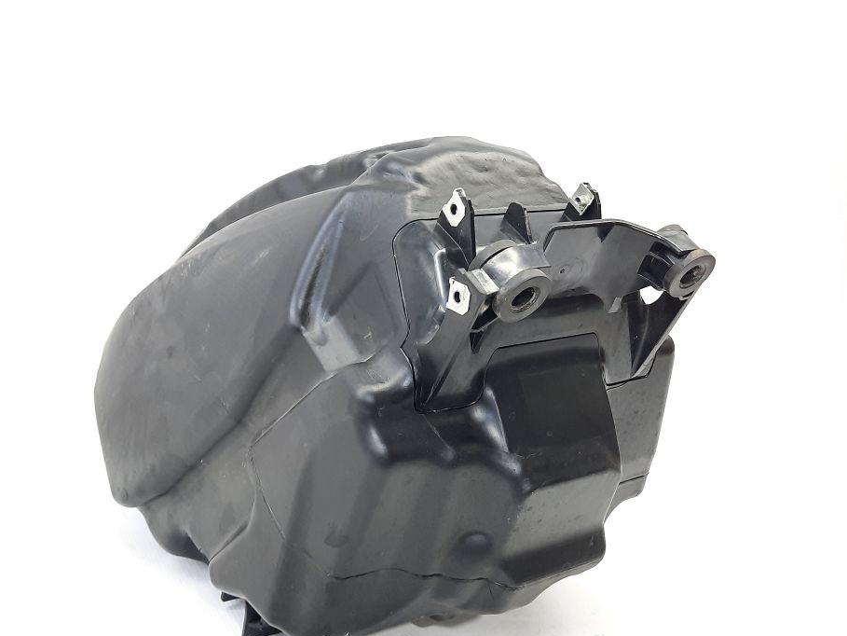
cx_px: 330
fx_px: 808
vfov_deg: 42.9
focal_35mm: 33
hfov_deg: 54.9
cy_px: 357
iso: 160
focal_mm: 4.6
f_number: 2
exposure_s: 1/50
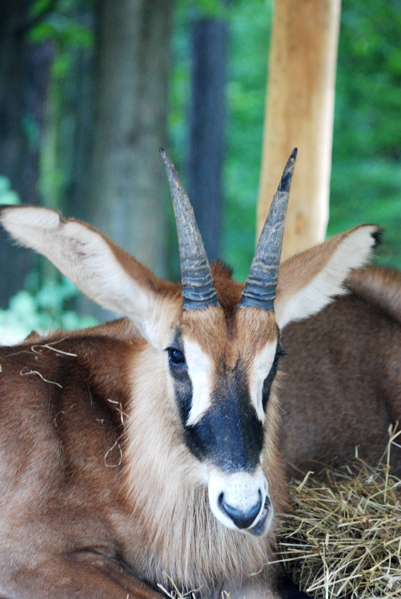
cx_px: 200
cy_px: 300
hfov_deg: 6.8
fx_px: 3374
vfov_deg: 10.1
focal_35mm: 202
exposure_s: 1/40
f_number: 4.5
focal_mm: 135
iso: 1000
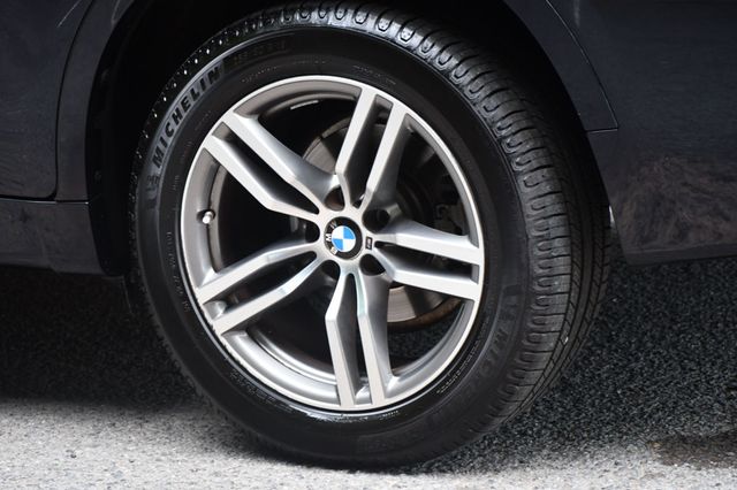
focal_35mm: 147
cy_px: 245
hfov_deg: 14.0
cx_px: 368
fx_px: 3008
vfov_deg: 9.3
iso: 1250
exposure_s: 1/125
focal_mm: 98
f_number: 4.8
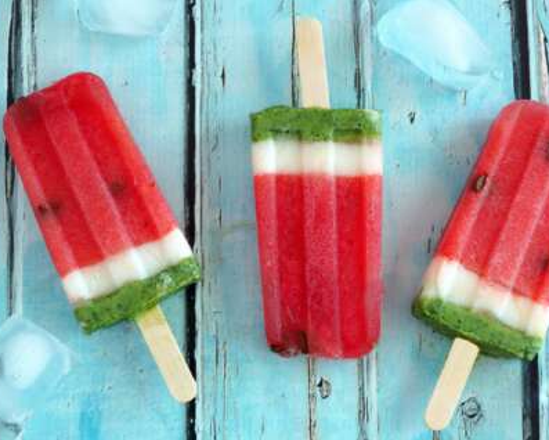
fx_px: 968
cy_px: 220
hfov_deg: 31.6
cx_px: 289
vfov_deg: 25.6
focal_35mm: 60
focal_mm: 35
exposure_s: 3.2
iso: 100
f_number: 16
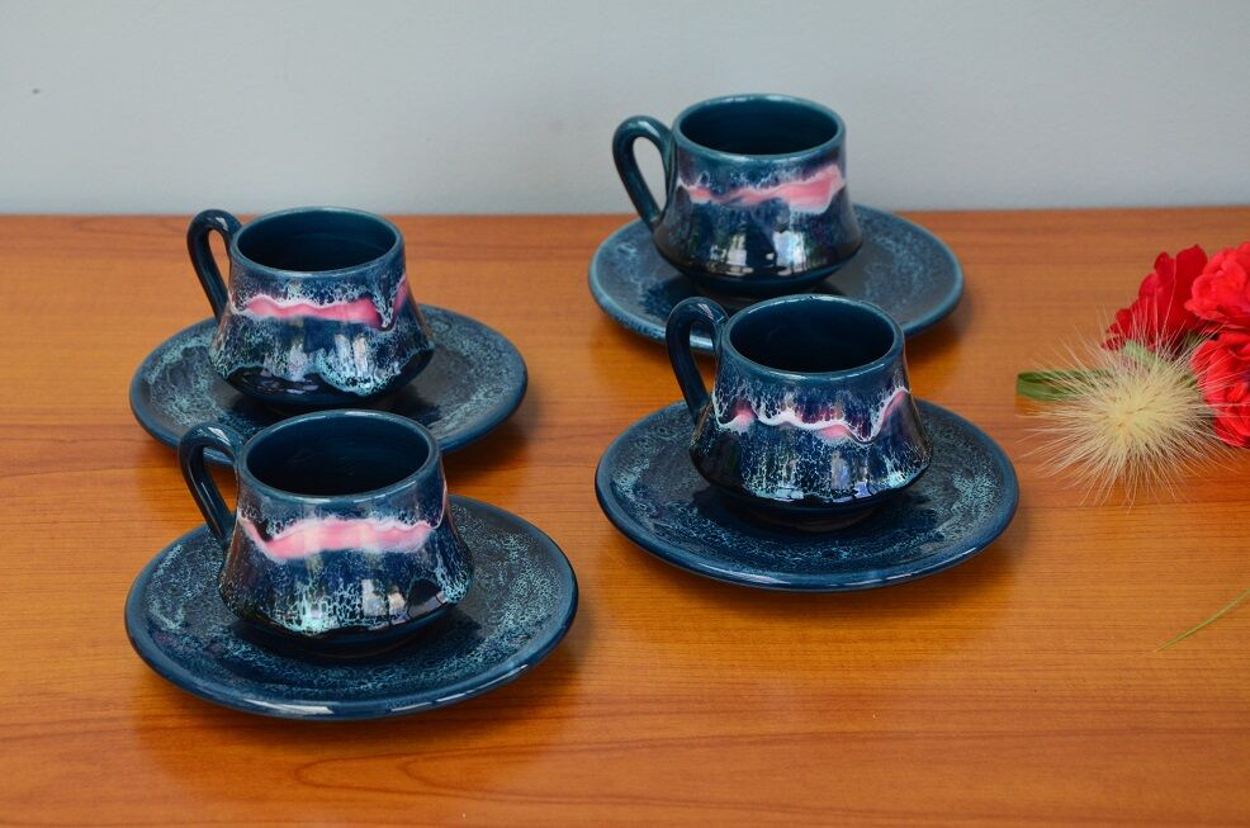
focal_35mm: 105
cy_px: 414
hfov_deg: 19.5
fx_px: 3638
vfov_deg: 13.0
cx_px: 625
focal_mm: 70
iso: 720
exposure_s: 1/125
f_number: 9
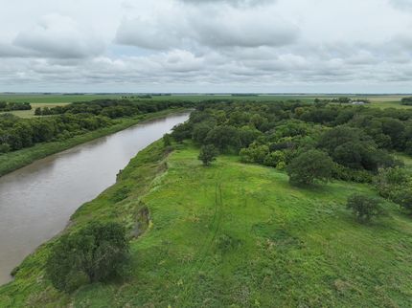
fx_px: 285
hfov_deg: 71.6
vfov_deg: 56.8
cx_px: 206
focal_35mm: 24
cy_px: 154
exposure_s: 1/1600
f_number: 2.8
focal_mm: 12.29
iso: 160
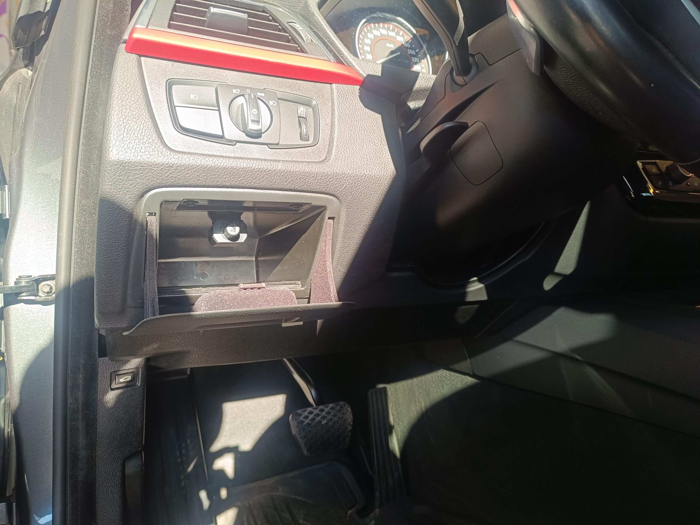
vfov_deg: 56.8
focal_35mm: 24
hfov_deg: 71.6
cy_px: 262
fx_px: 485
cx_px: 350
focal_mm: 5.59
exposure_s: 1/101
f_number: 1.88
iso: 100
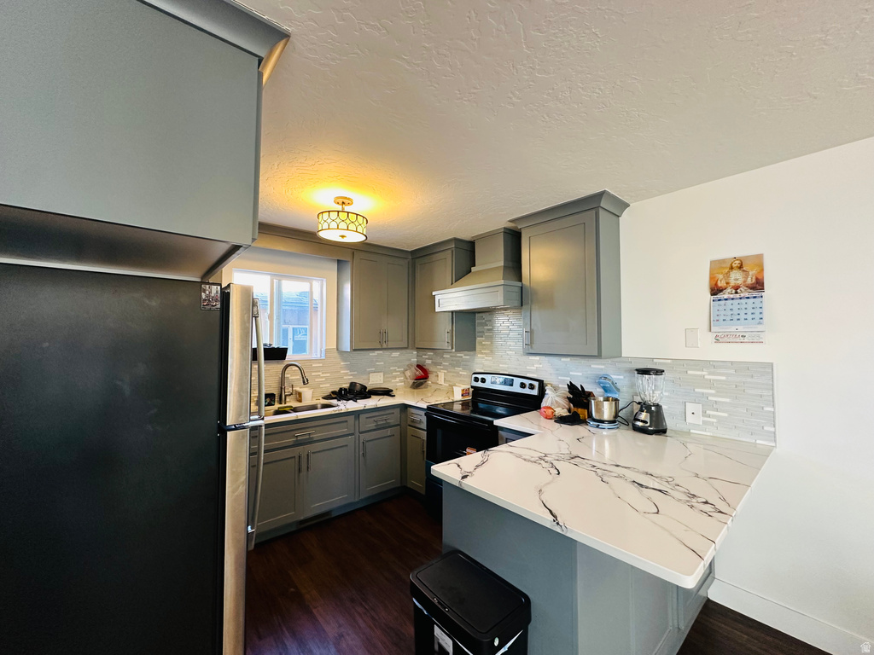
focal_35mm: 14
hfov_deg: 102.1
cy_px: 328
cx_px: 437
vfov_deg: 85.7
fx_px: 353
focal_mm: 2.22
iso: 200
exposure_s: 1/60
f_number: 2.2
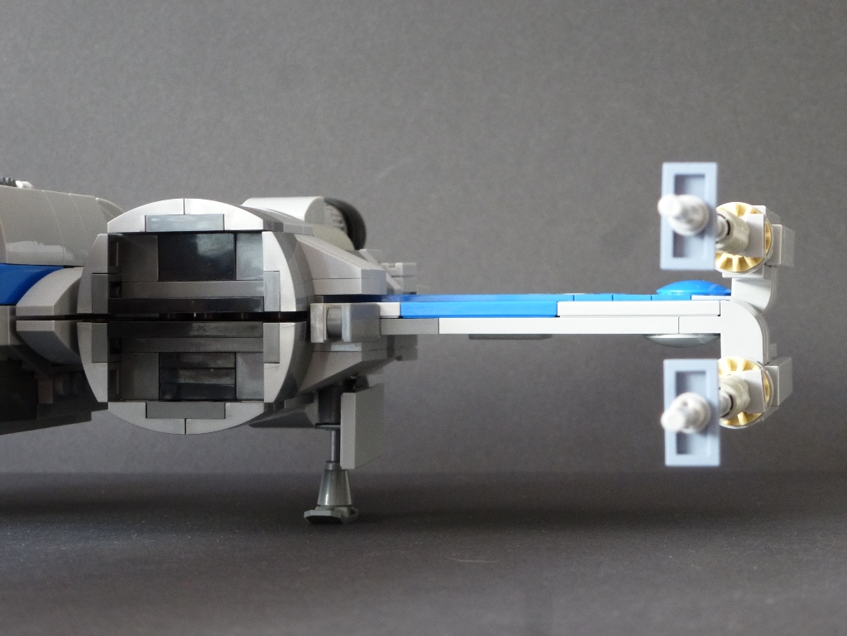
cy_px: 318
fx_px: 2349
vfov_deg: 15.4
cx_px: 424
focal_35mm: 96
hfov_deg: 20.4
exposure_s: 1/4
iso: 400
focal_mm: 17.3
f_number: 5
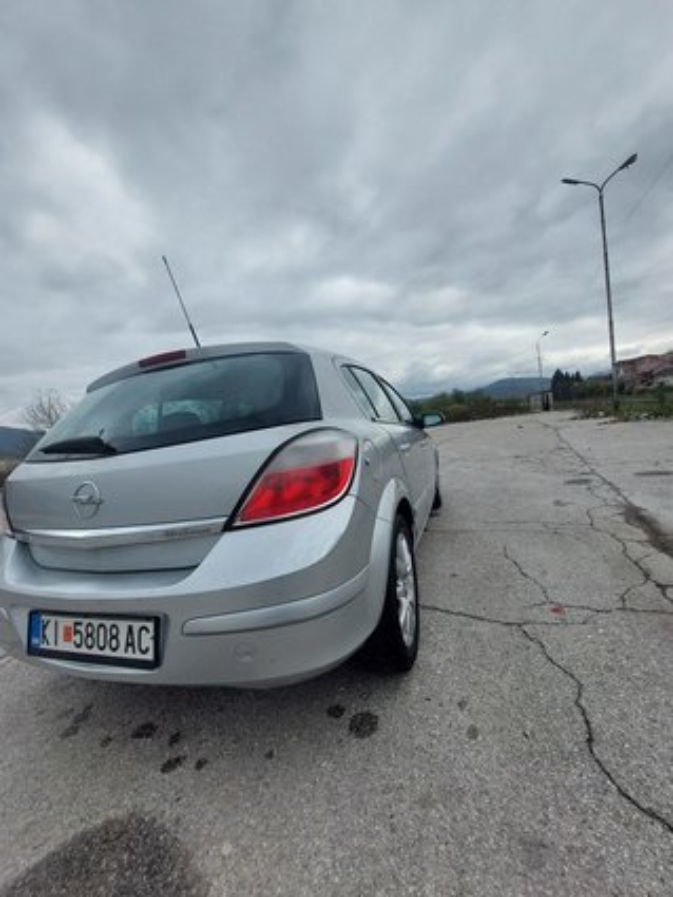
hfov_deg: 89.9
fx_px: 337
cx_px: 336
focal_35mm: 13
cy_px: 448
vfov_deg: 106.2
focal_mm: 1.74
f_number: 2.2
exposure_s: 1/1636
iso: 50
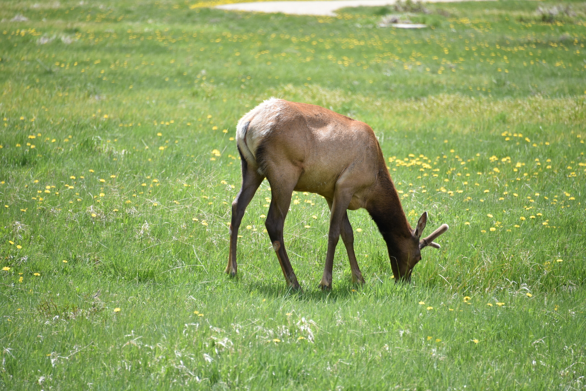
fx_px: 4884
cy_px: 196
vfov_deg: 4.6
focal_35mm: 300
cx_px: 293
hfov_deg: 6.9
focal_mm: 300
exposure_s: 1/640
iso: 280
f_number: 5.6
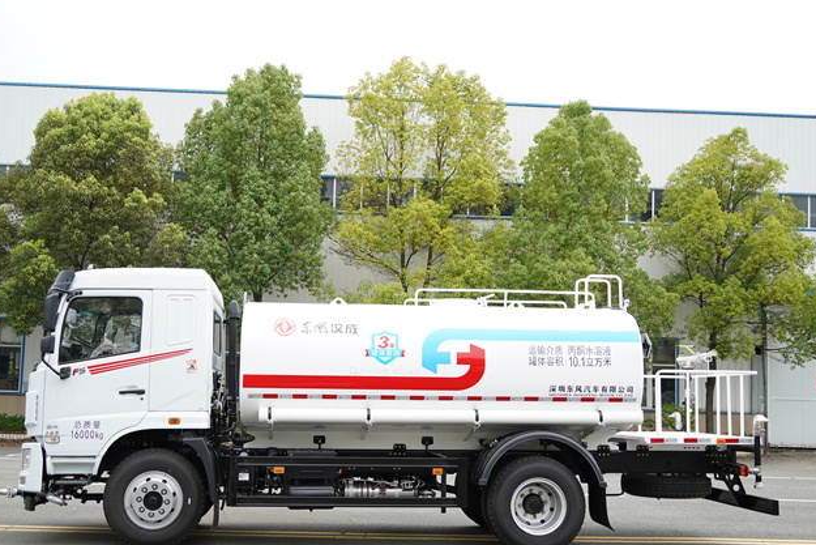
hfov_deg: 47.4
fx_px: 929
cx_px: 382
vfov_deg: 32.6
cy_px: 310
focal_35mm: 41
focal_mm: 32
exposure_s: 1/640
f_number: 3.2
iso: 100
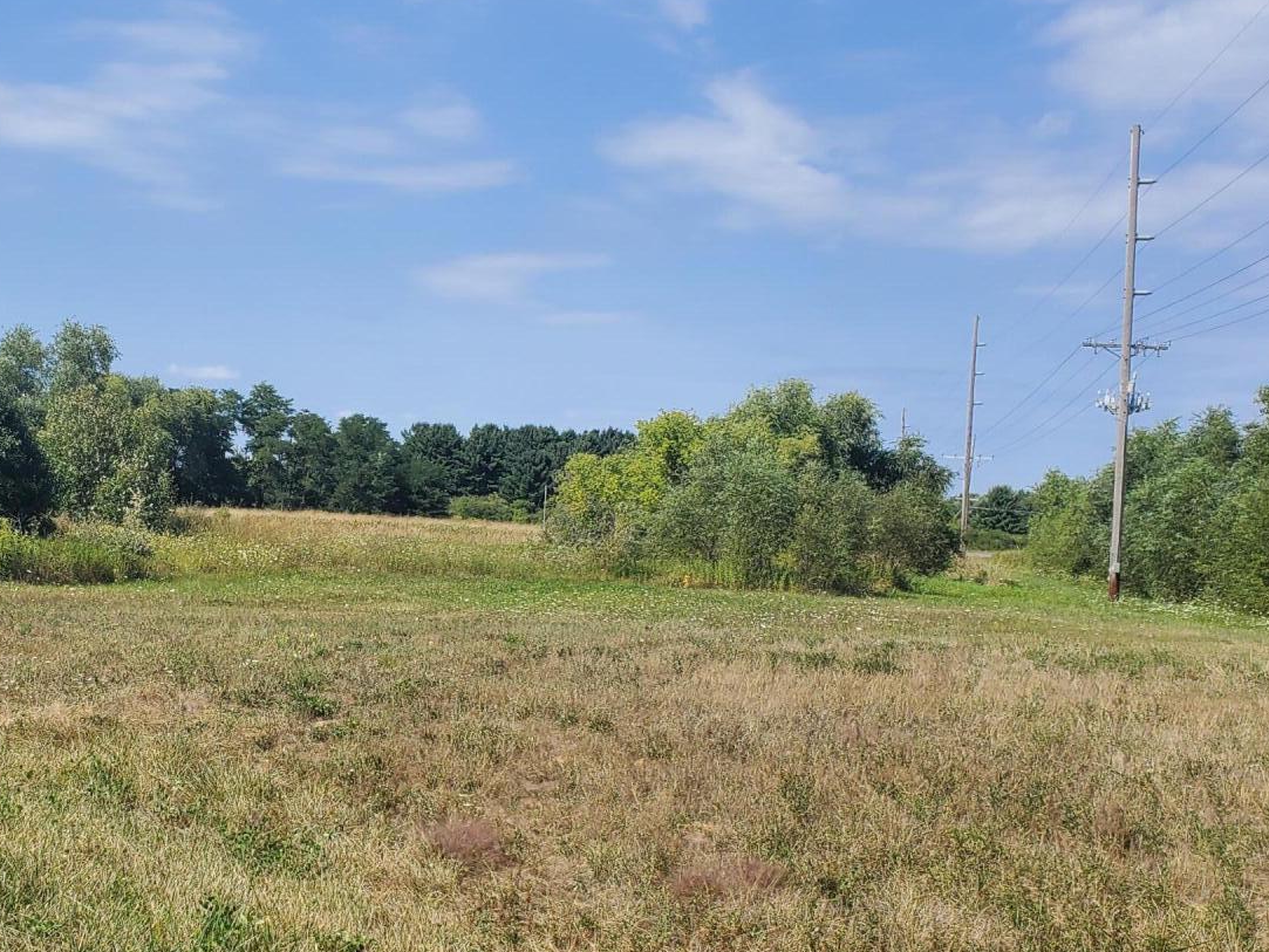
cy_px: 564
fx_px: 1760
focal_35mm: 48
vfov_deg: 30.2
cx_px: 236
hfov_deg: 38.0
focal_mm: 4.3
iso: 50
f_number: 2.4
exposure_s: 1/1540
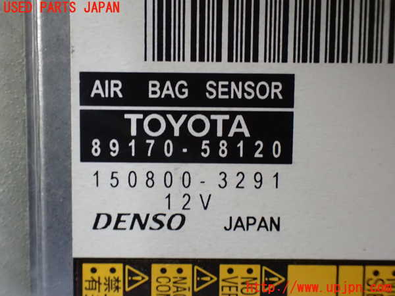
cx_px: 198
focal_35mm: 44
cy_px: 148
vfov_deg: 32.9
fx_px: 502
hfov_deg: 42.9
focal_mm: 7.84
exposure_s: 1/25
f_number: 2.9
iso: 1600
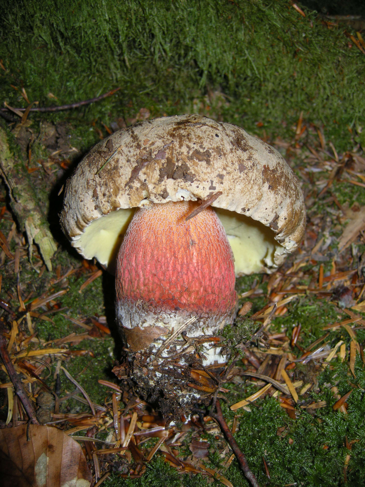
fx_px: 492
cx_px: 182
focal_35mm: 35
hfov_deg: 40.7
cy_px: 244
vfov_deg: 52.6
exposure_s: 1/60
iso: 64
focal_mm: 7.5
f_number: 2.7
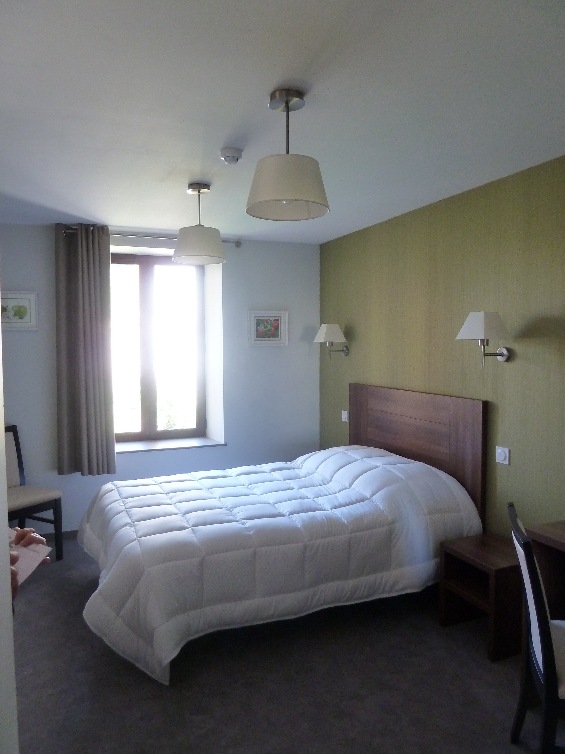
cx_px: 282
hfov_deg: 54.9
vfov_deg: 69.4
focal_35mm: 25
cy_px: 377
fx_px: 544
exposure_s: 1/30
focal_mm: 4.1
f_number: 3.3
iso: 320
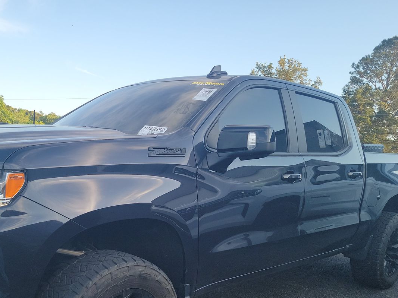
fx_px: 414
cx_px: 141
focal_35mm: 36
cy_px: 222
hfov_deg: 50.6
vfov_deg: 38.7
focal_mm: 6.7
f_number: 1.8
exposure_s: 1/144
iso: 50
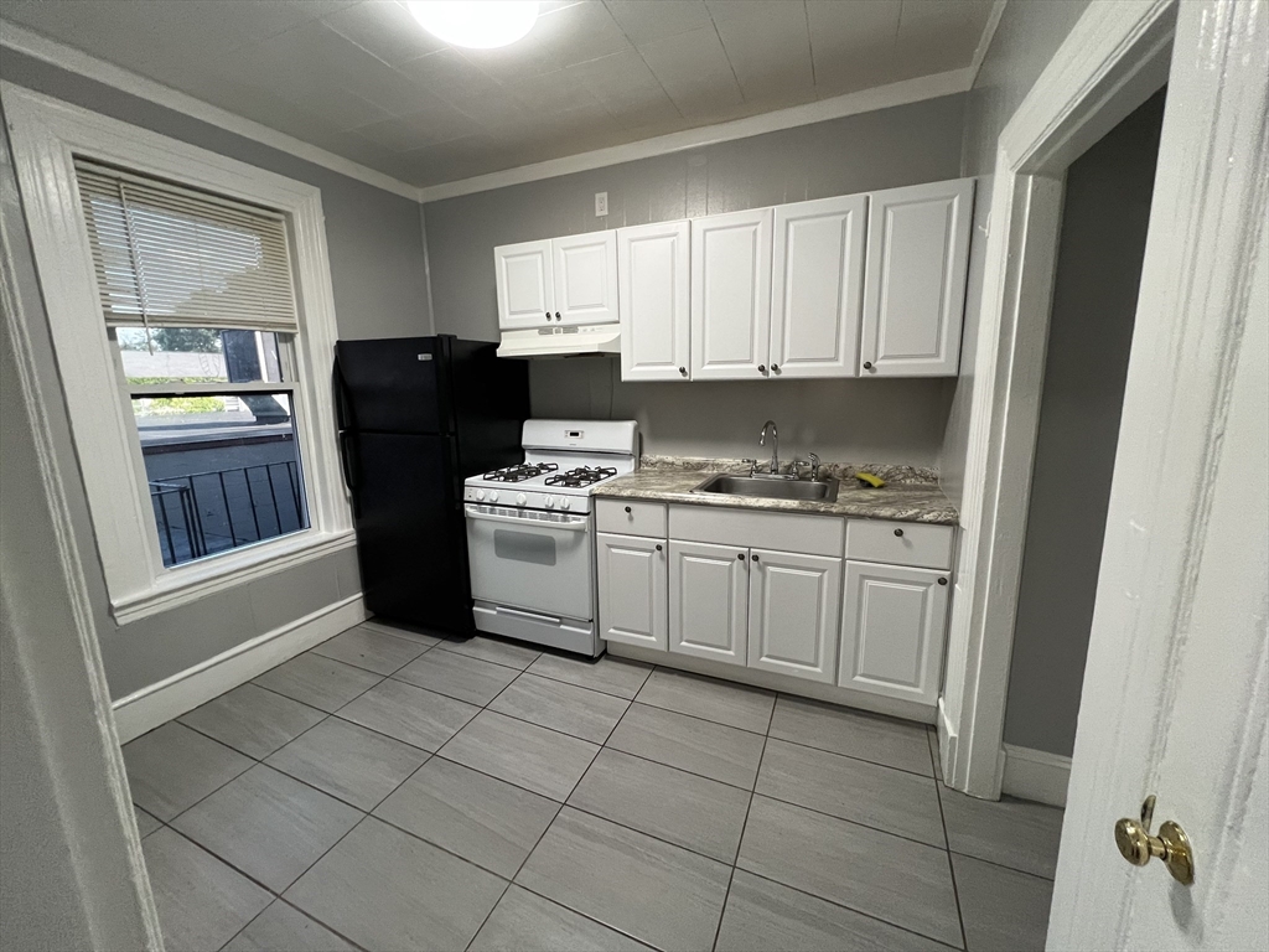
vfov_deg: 89.9
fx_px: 477
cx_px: 634
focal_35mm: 13
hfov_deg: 106.2
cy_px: 476
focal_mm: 1.57
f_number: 1.8
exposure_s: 1/60
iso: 200
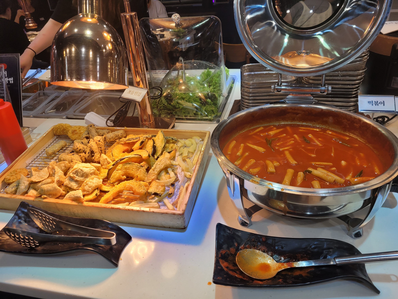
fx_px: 299
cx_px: 199
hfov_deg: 67.3
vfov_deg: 53.1
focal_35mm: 26
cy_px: 150
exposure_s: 1/126
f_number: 1.8
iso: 40
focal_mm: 5.4
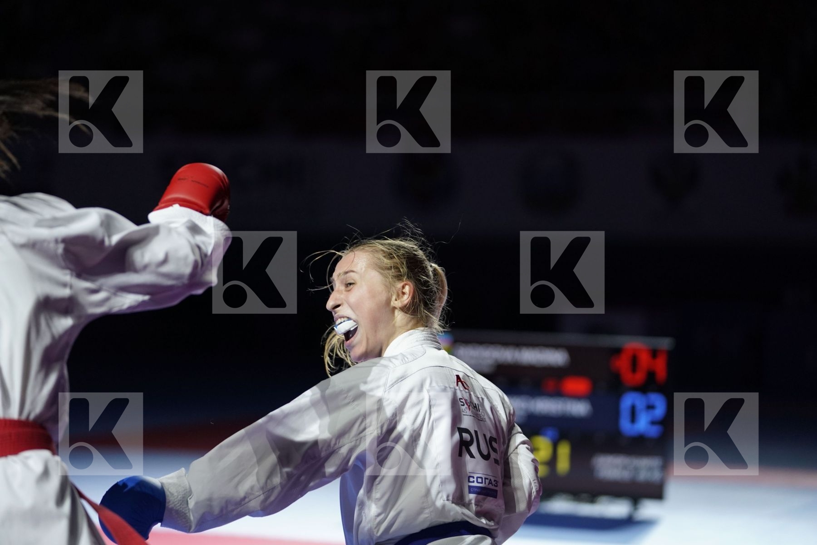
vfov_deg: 11.6
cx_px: 408
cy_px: 272
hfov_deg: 17.3
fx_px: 2678
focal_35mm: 118
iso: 2000
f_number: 2.8
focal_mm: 118
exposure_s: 1/1000
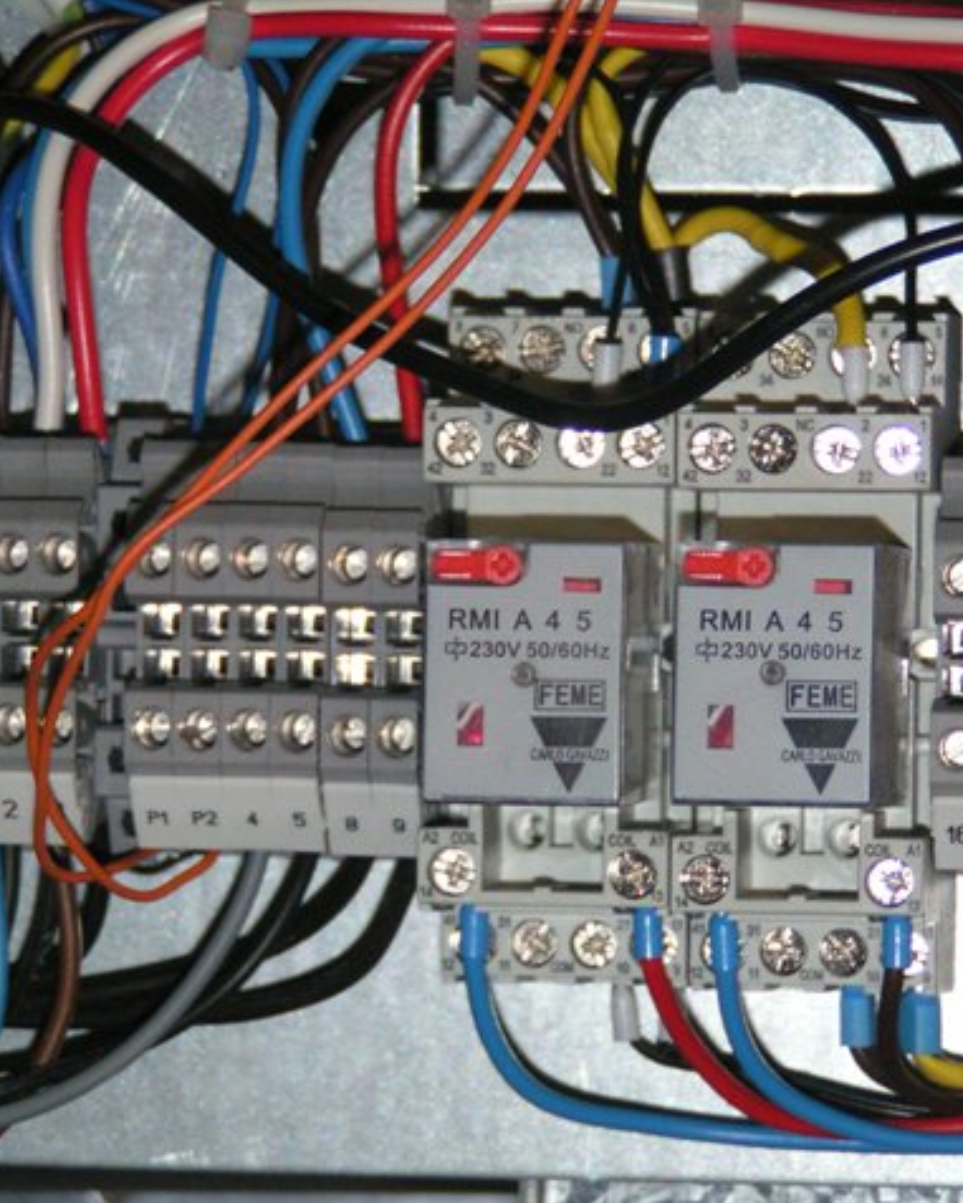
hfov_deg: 7.5
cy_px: 604
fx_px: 7337
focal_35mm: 206
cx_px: 548
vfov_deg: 9.4
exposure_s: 1/160
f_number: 3.5
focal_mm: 24
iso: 200
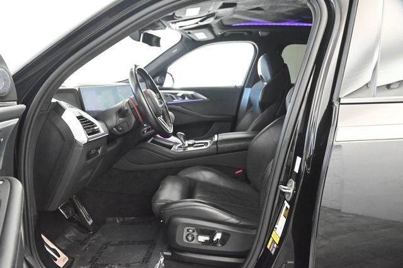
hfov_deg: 67.4
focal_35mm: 27
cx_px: 202
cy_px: 134
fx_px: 302
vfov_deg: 47.9
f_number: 6.3
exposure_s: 1/60
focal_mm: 27
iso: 10000
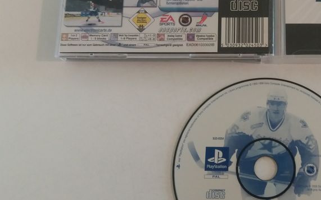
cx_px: 263
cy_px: 72
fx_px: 455
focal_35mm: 52
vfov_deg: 24.8
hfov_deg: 37.3
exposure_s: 1/33
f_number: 1.9
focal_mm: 3.7
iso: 160
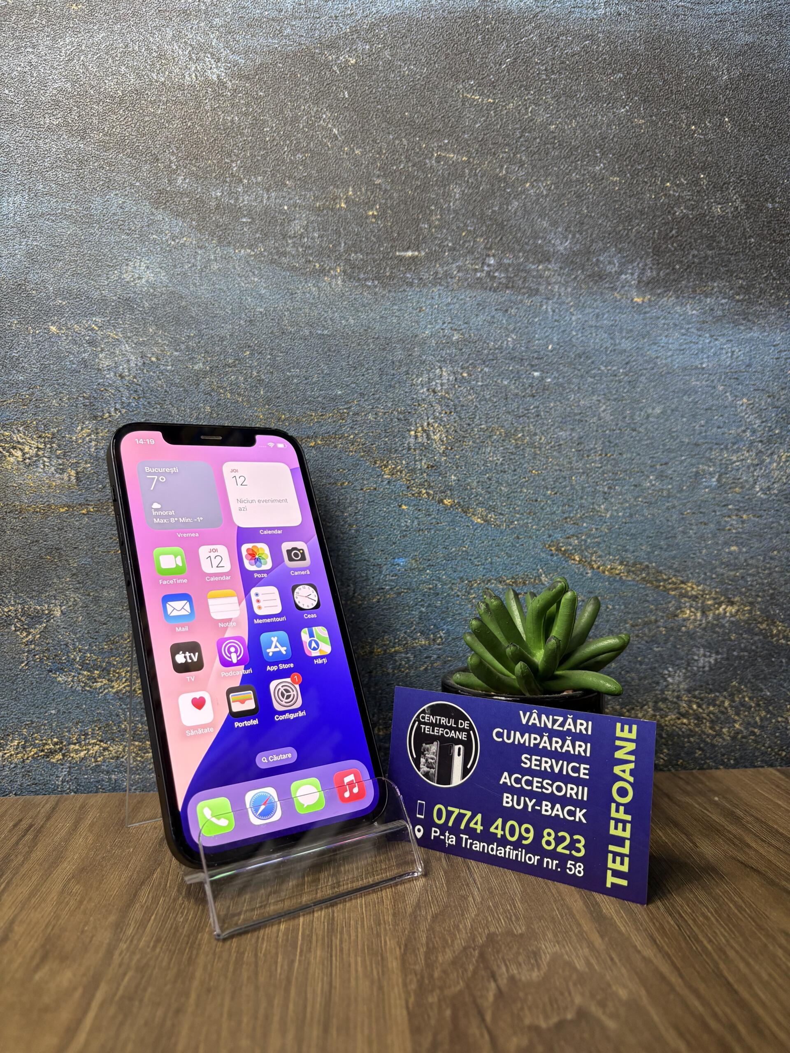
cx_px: 395
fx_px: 791
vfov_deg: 67.3
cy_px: 526
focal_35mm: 26
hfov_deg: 53.1
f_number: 1.6
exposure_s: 1/60
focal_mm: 5.96
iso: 160
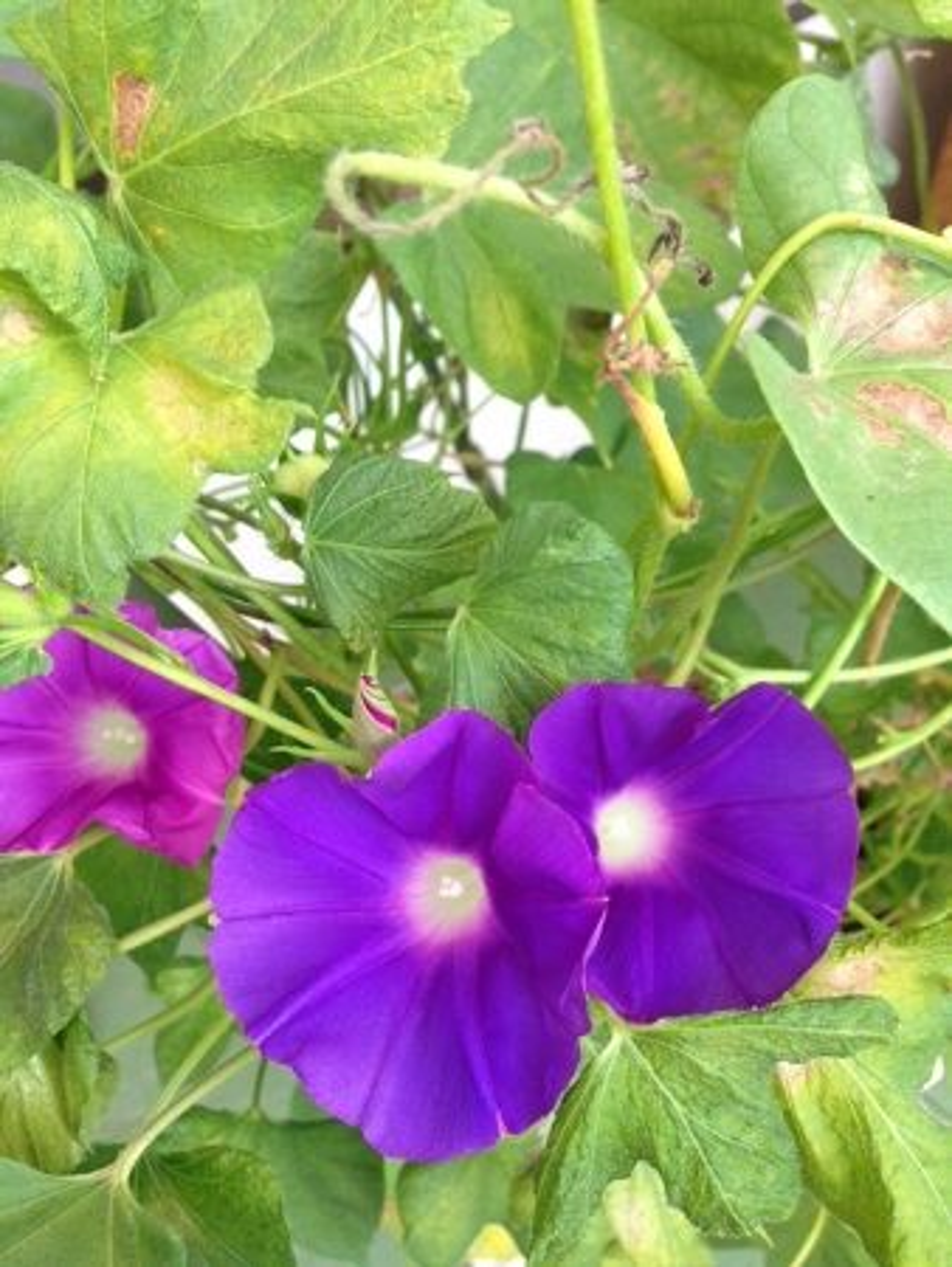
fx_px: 1209
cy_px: 634
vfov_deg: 55.3
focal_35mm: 33
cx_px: 476
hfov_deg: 43.0
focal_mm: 4.12
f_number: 2.4
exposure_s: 1/120
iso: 50
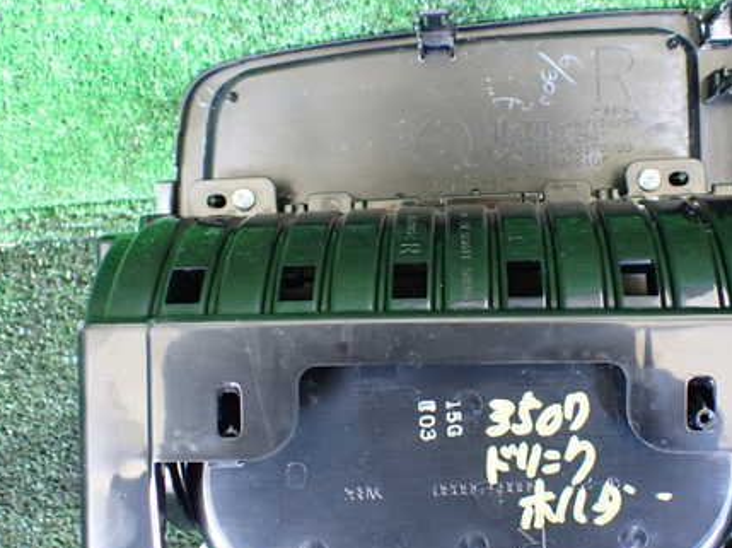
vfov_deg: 34.3
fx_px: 887
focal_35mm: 42
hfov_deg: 44.6
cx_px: 433
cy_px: 302
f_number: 2.3
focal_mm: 5.4
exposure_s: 1/40
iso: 800
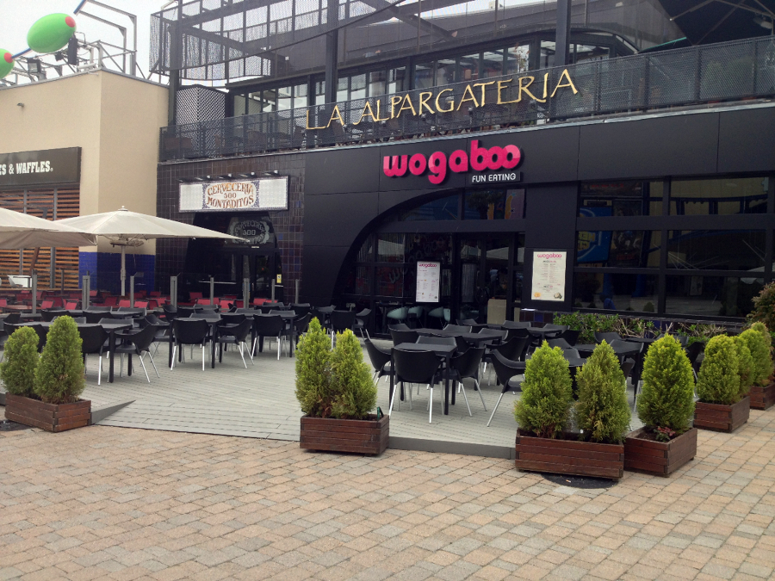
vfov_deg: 40.7
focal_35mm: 35
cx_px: 388
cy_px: 290
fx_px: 784
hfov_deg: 52.6
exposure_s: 1/403
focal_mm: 4.28
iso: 50
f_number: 2.4
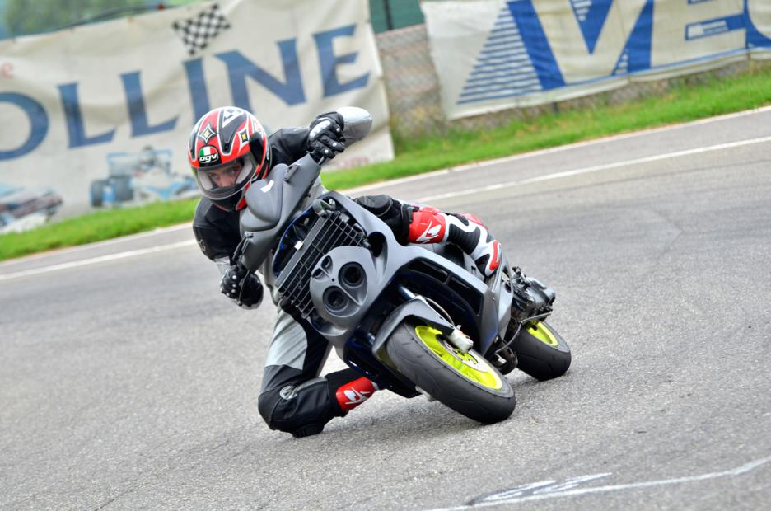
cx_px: 386
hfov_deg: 11.0
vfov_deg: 7.3
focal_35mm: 188
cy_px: 256
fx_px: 4007
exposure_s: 1/1250
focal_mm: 125
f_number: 4.8
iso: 400
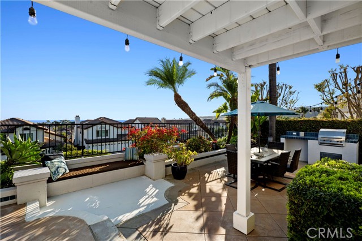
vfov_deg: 73.7
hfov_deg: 96.8
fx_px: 161
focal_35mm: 16
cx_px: 181
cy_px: 120
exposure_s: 1/100
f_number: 9
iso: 125
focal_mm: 16
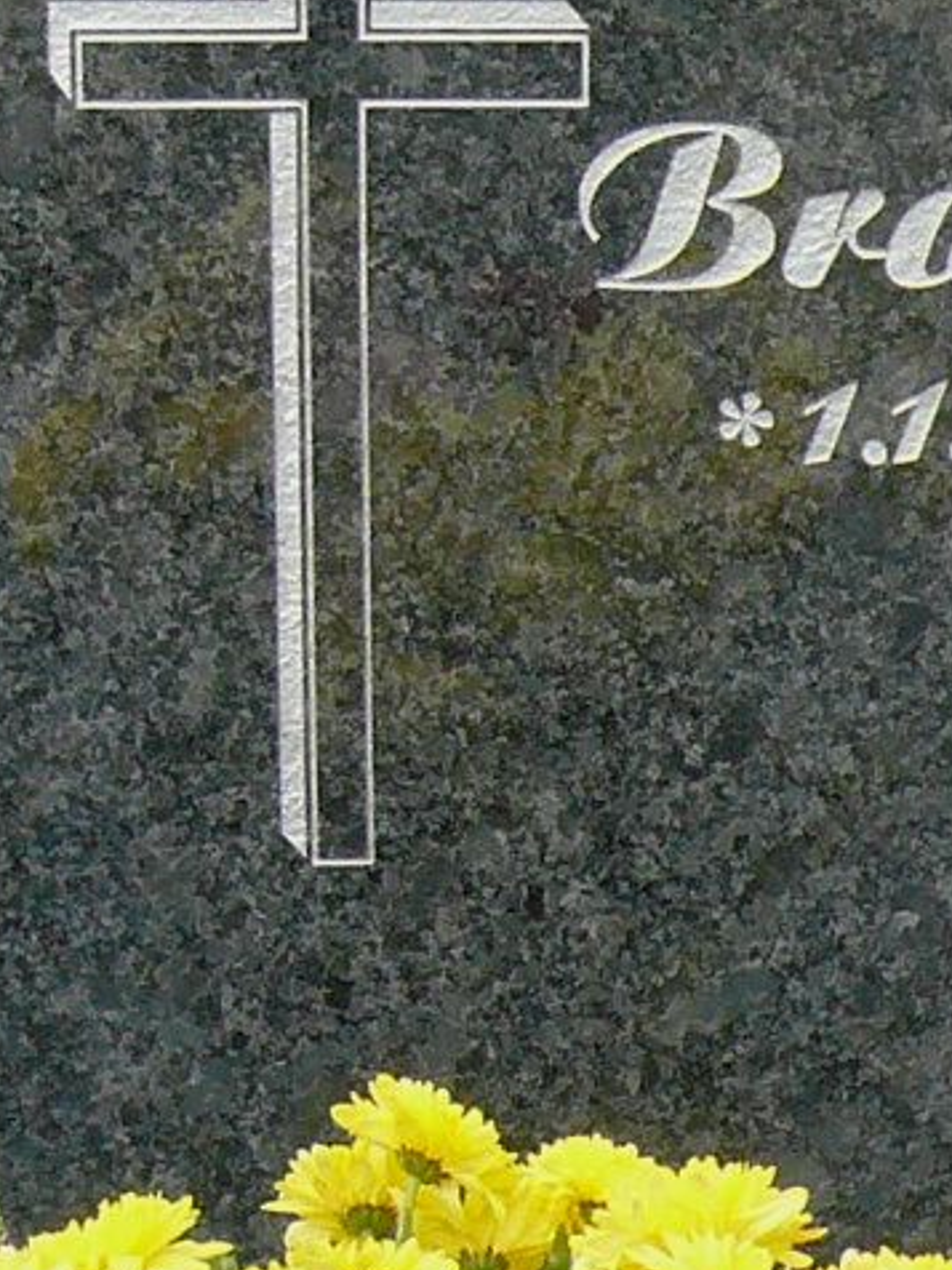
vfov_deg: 13.3
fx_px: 5427
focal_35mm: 148
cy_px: 304
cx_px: 1379
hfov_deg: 9.8
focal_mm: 4.7
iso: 100
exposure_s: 1/500
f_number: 2.8
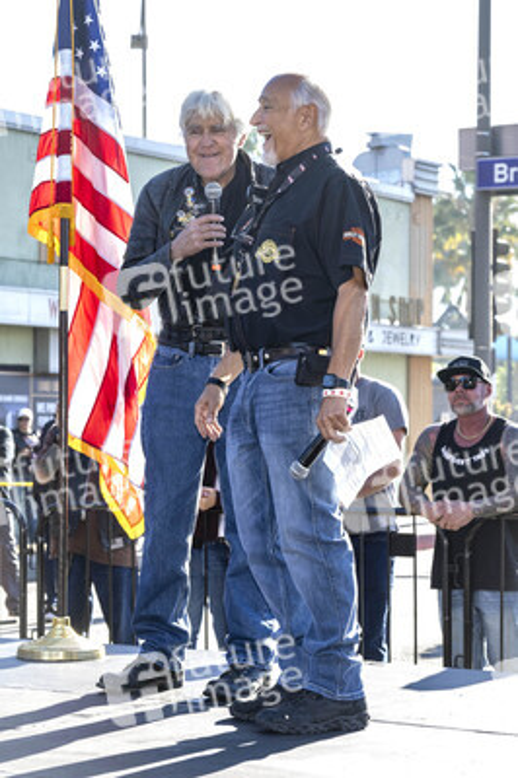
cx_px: 259
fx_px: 1513
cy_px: 389
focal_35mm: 70
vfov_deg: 28.9
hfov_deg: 19.4
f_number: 5.6
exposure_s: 1/200
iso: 400
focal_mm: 70
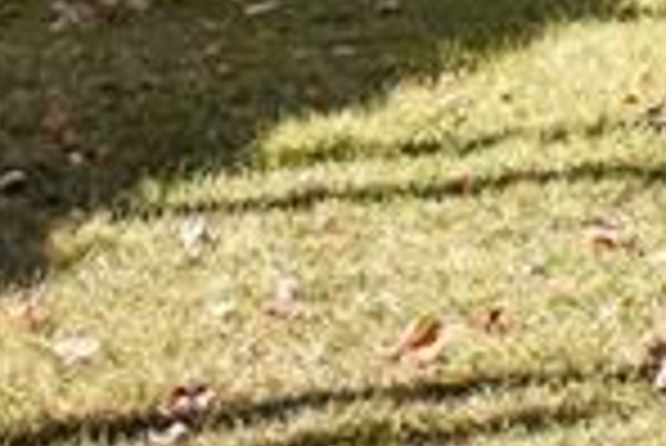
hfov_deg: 11.6
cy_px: -820
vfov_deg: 7.8
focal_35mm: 155
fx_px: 2879
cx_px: 1408
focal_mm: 15
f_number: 8
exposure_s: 1/500
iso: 320
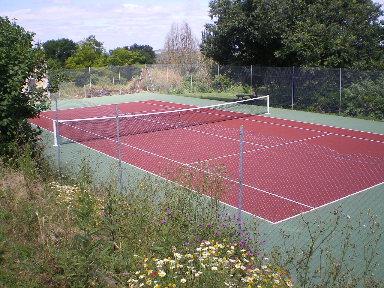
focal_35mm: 38
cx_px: 192
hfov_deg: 49.0
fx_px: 422
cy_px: 144
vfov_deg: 37.7
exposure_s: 1/200
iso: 64
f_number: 4.6
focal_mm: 6.3
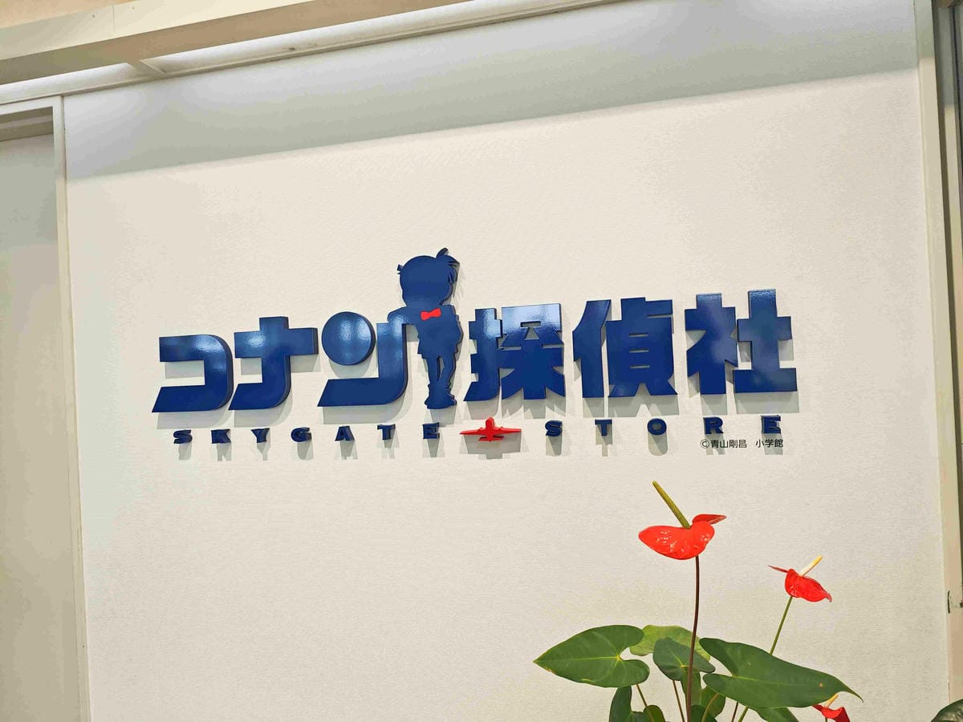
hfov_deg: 73.9
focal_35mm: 23
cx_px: 482
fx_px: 640
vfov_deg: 58.9
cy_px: 361
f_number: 2
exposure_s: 1/120
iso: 50
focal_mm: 8.72
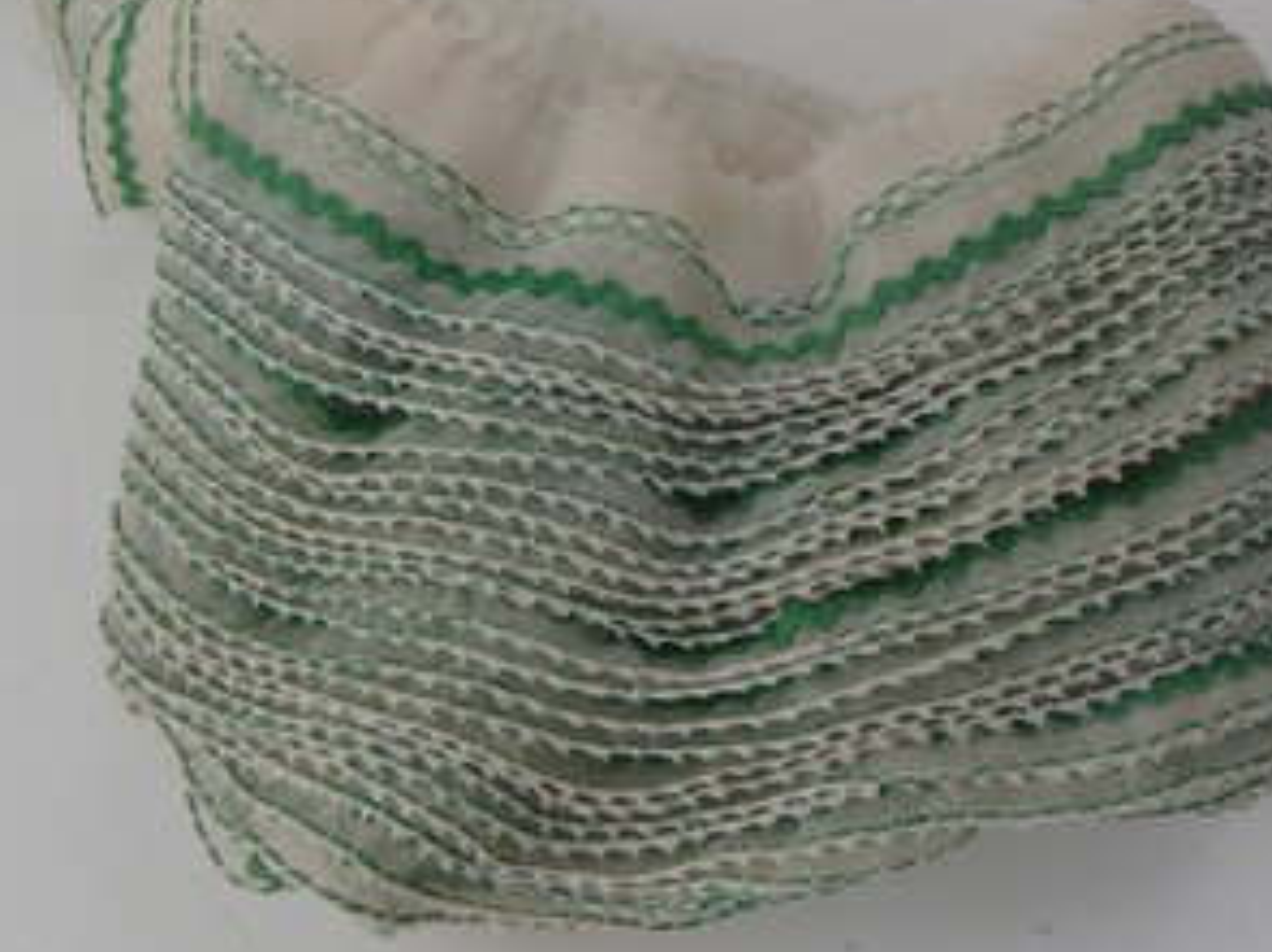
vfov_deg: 33.6
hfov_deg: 43.8
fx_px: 1579
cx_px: 722
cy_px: 454
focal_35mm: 43
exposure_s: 1/160
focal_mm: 6.64
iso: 125
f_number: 4.7
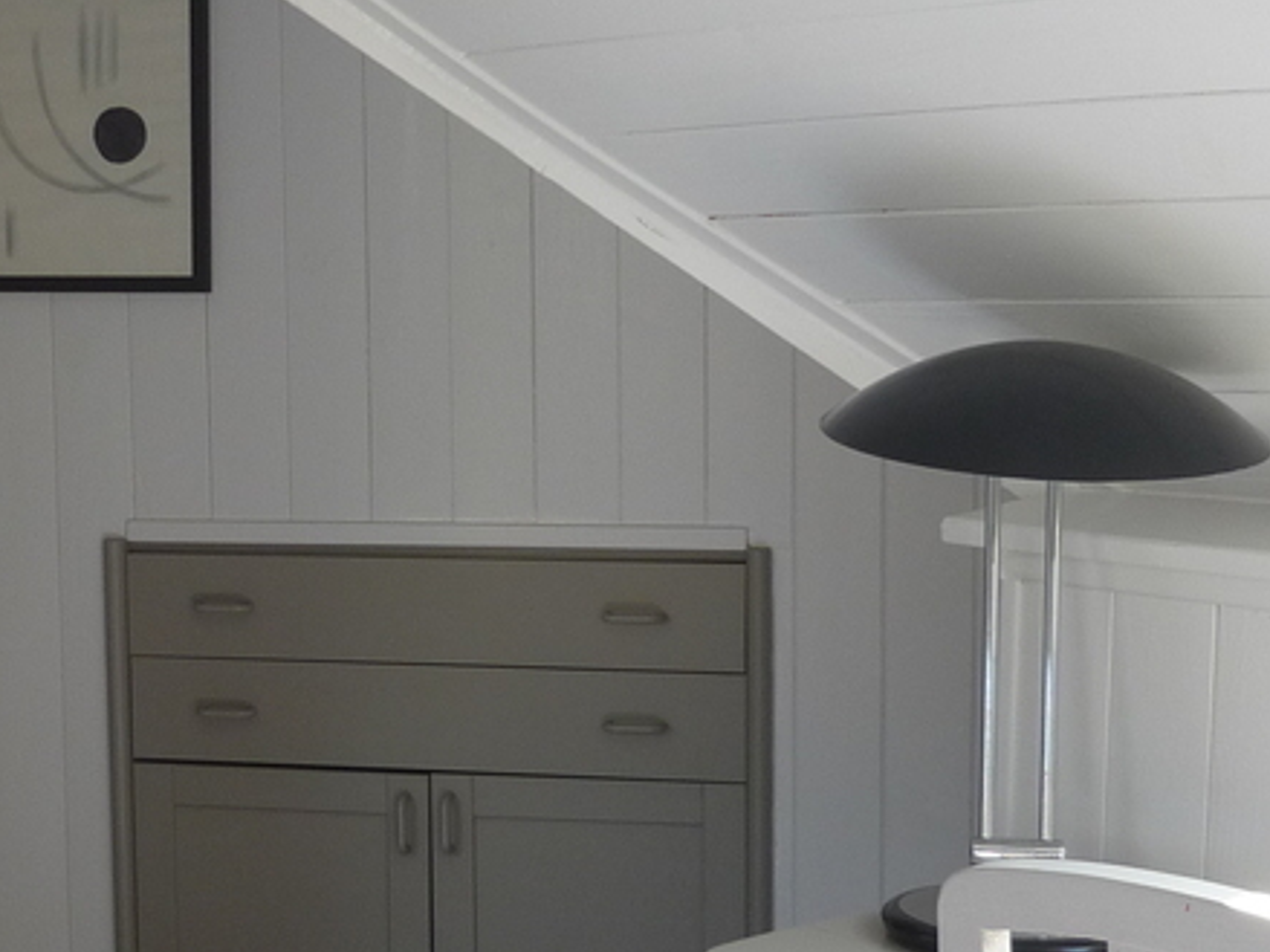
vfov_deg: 19.1
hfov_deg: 24.9
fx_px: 2824
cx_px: 240
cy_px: 645
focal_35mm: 77
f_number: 2.8
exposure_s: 1/40
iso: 100
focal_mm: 5.5
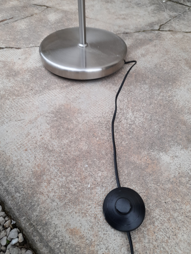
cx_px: 96
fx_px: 184
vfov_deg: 69.4
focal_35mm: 25
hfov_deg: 54.9
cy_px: 127
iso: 32
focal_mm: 4.6
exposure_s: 1/50
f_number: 2
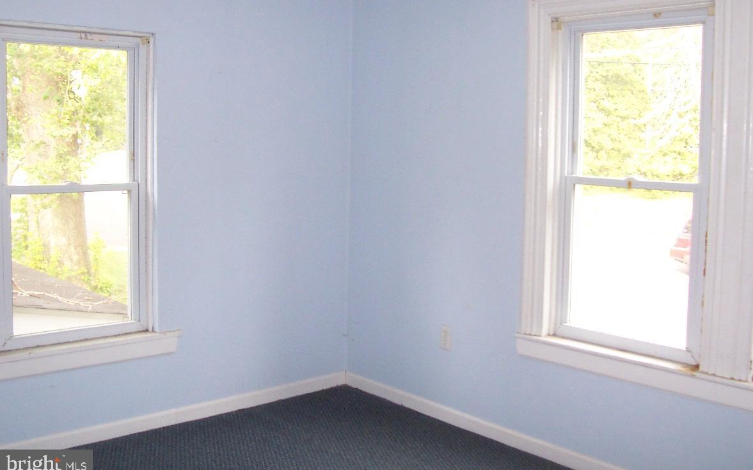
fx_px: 821
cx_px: 383
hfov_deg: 49.3
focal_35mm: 40
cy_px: 192
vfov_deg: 31.9
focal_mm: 5.6
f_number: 2.8
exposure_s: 1/60
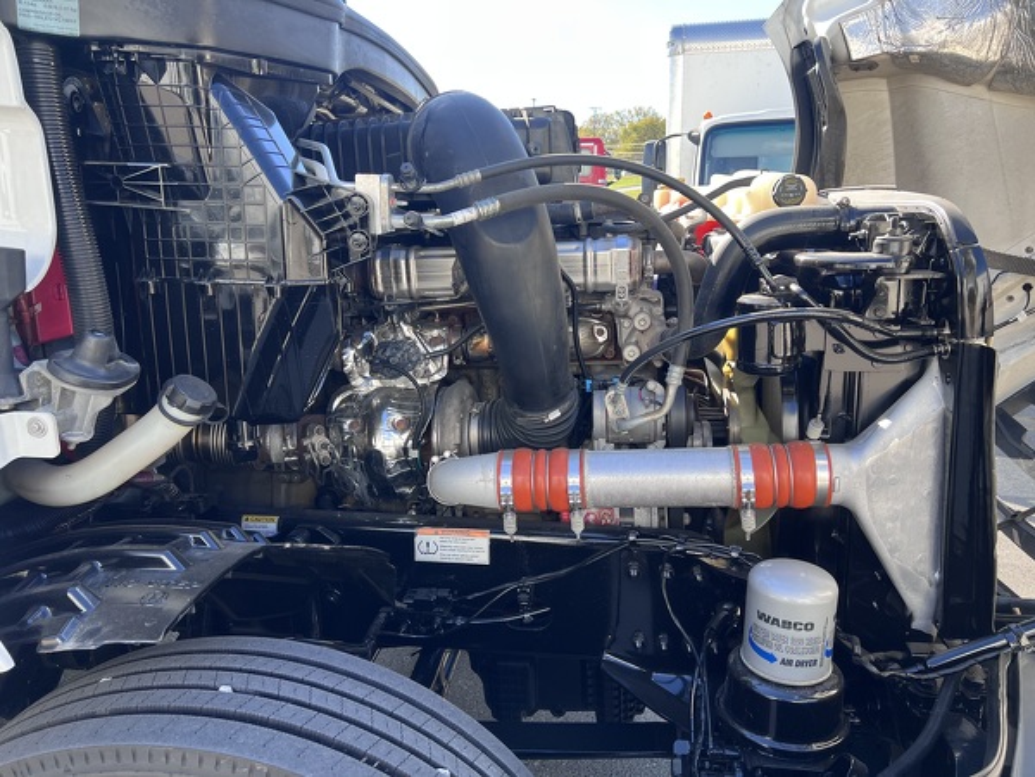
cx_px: 518
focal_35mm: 26
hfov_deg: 67.3
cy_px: 388
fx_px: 777
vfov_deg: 53.1
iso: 50
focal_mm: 5.7
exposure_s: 1/358
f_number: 1.5
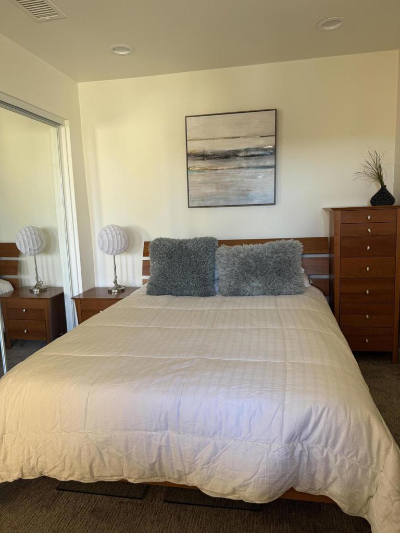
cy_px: 266
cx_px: 200
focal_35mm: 24
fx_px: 370
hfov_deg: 56.8
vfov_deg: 71.6
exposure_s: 1/121
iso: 100
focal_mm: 6.76
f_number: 1.78
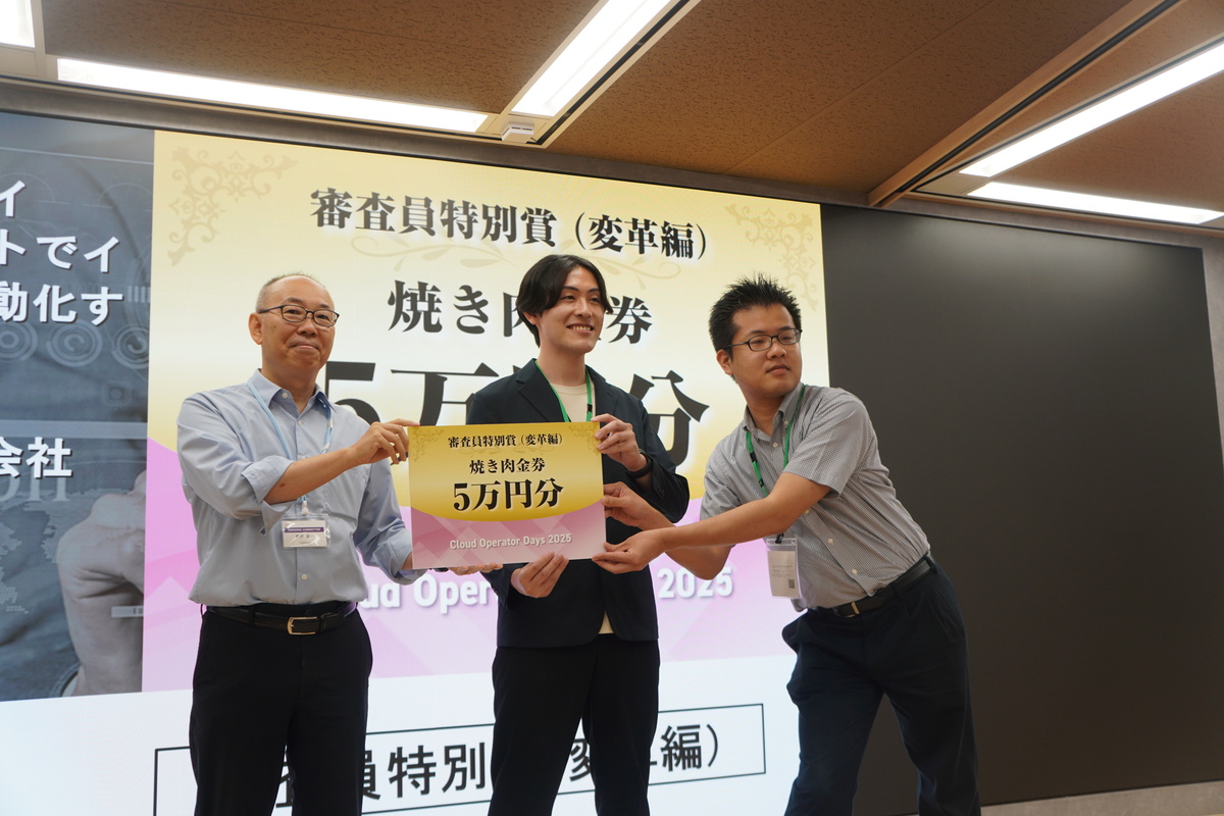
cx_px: 612
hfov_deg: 55.1
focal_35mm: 34
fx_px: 1173
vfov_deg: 38.4
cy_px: 408
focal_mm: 23
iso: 125
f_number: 4
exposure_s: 1/40
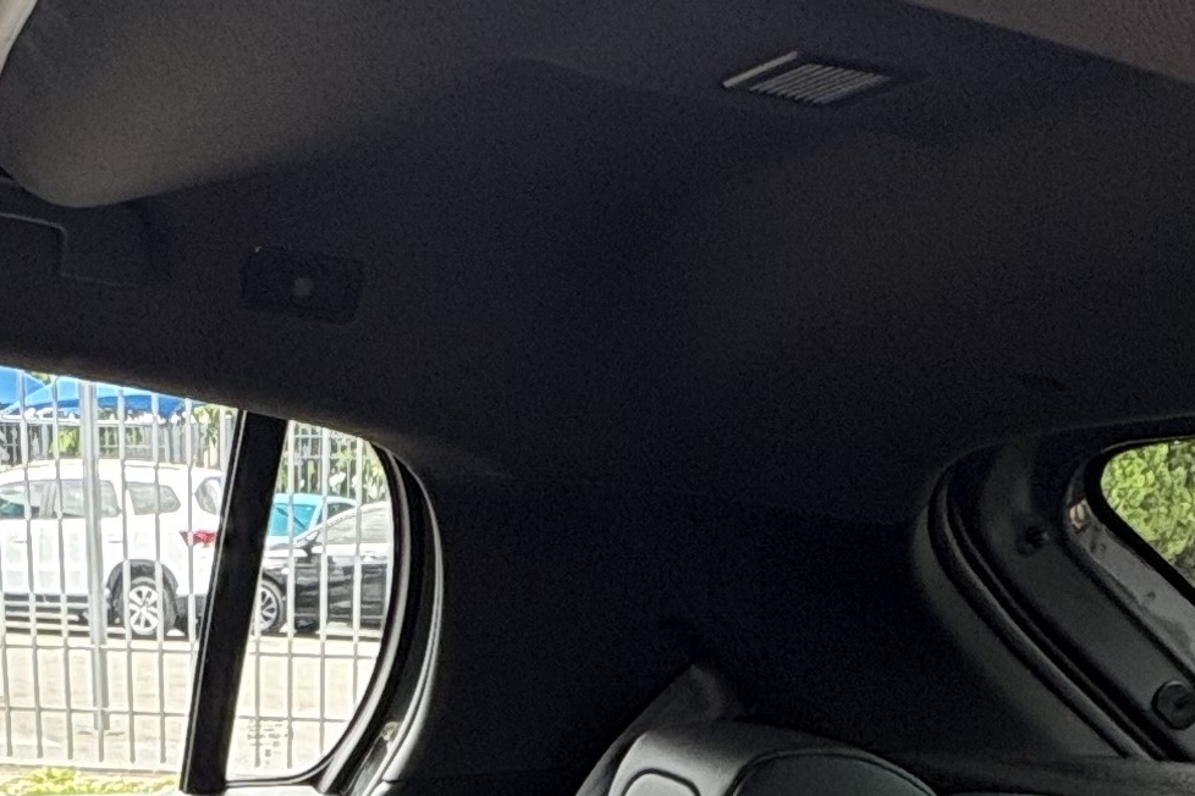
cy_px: 1511
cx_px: 347
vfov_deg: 17.4
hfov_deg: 32.9
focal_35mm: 60
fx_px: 1992
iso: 100
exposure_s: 1/141
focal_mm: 2.22
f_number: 2.2
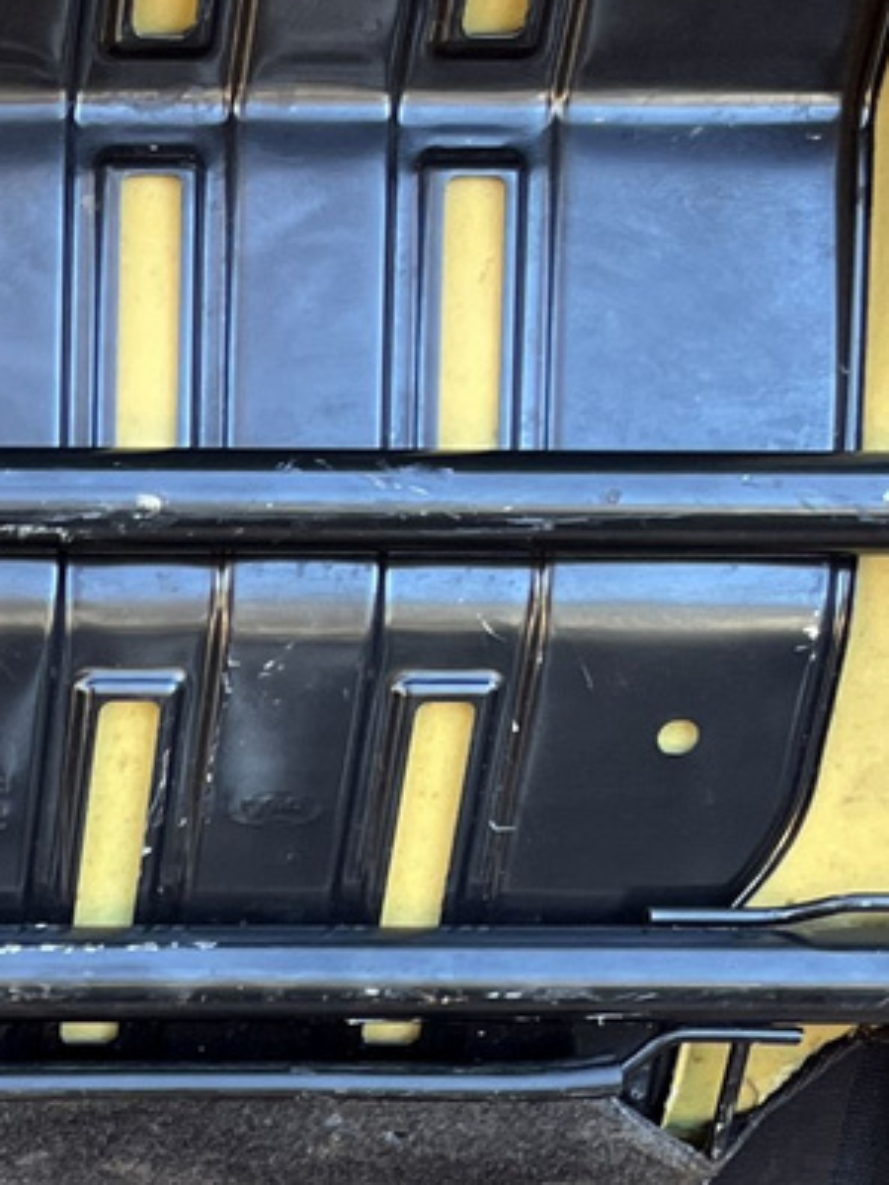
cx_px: -637
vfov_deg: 17.9
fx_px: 3561
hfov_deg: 13.1
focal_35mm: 104
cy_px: 1431
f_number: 1.6
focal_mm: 5.1
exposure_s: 1/122
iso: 100
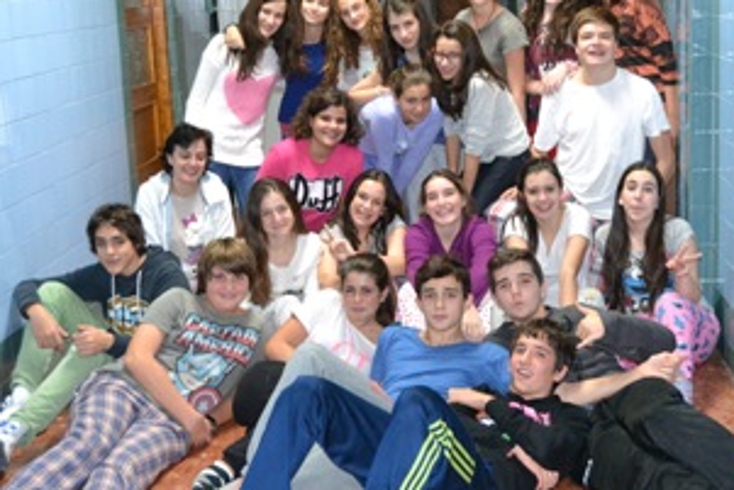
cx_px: 378
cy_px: 216
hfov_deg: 34.5
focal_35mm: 58
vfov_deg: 23.4
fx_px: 1183
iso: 2800
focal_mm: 26
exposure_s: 1/60
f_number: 4
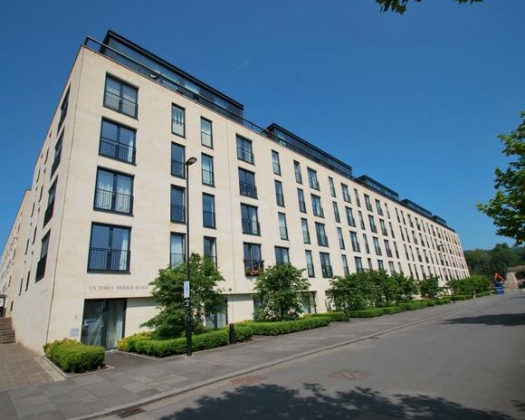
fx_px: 264
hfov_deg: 89.5
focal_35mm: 17
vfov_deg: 77.0
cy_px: 210
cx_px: 245
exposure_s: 1/320
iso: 100
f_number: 9
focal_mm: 10
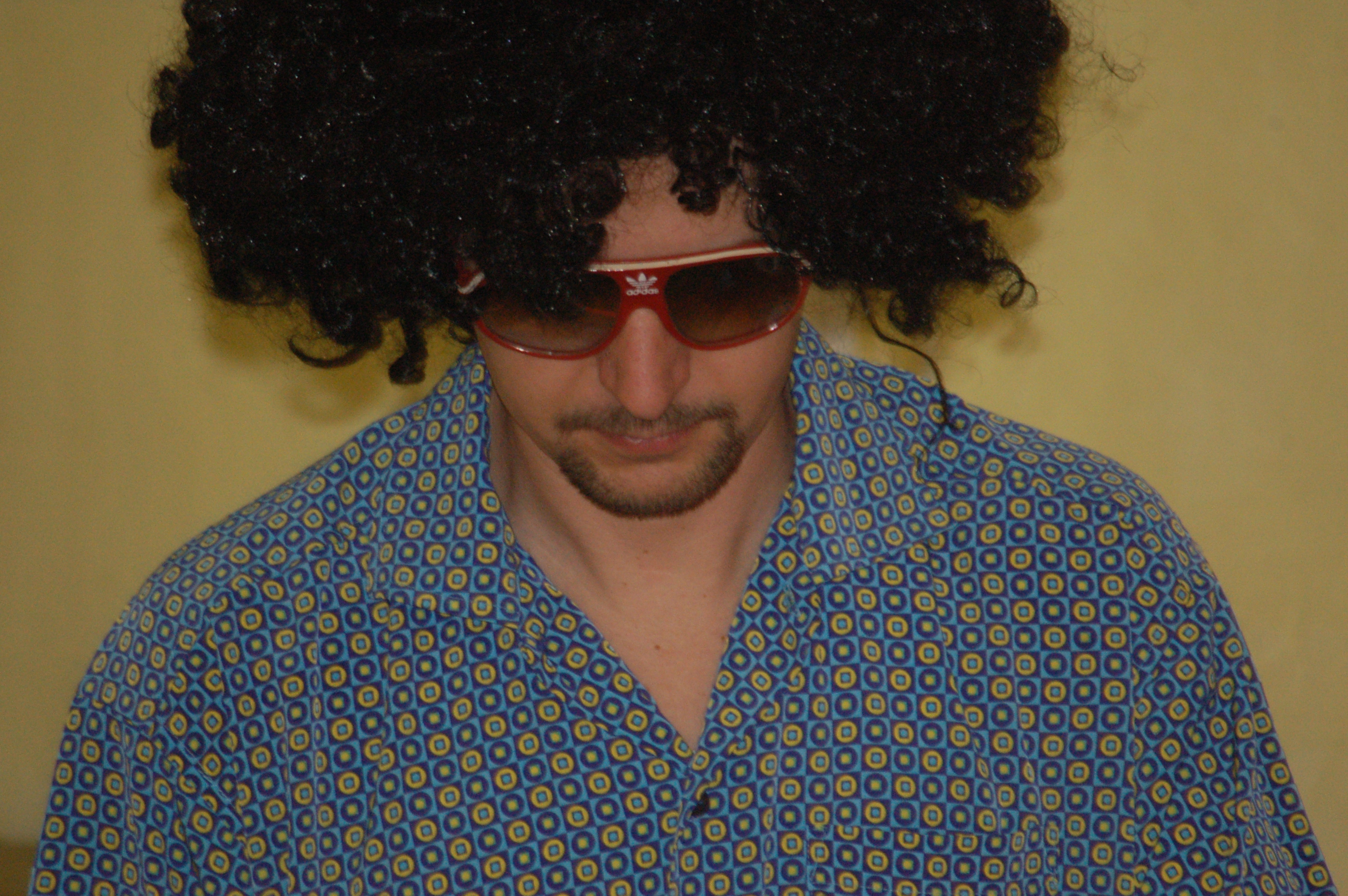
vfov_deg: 3.0
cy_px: 448
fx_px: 16835
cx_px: 674
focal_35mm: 450
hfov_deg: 4.6
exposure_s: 1/60
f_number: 6.7
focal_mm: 300
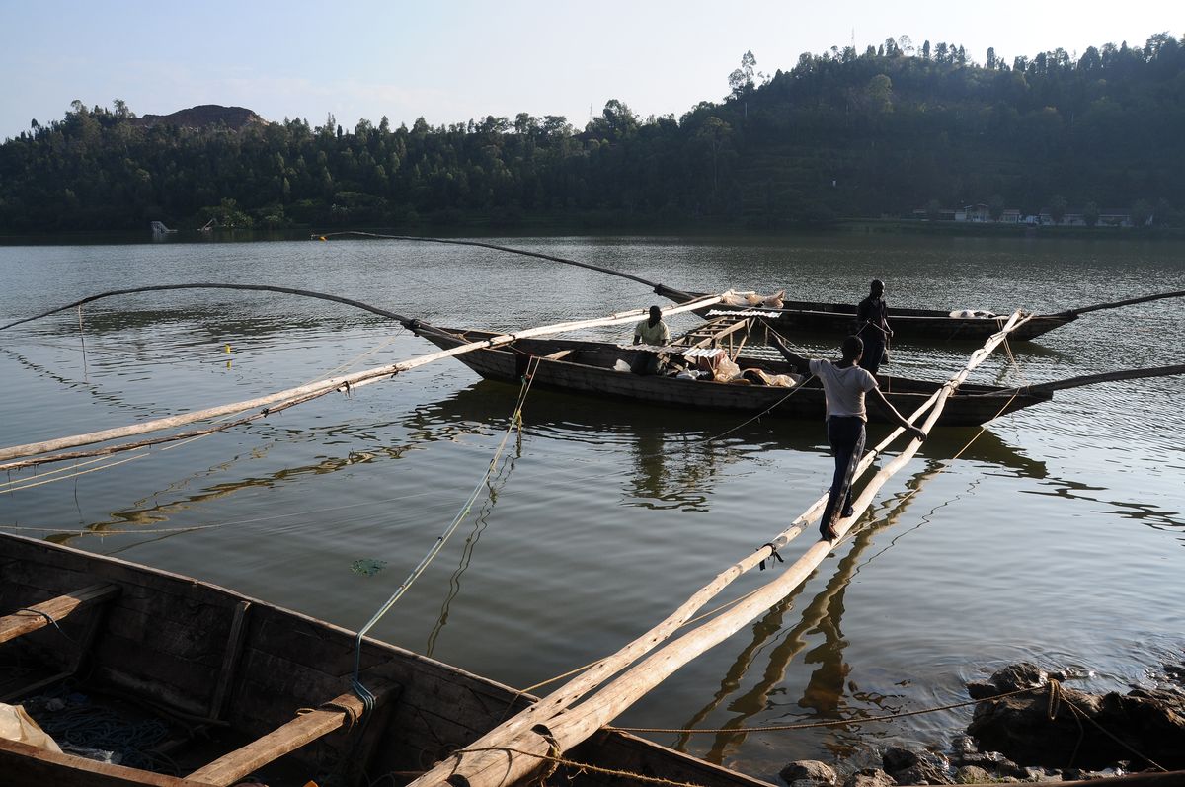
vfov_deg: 47.8
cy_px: 394
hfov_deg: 67.4
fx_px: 888
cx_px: 592
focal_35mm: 27
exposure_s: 1/320
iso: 200
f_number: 9
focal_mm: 18
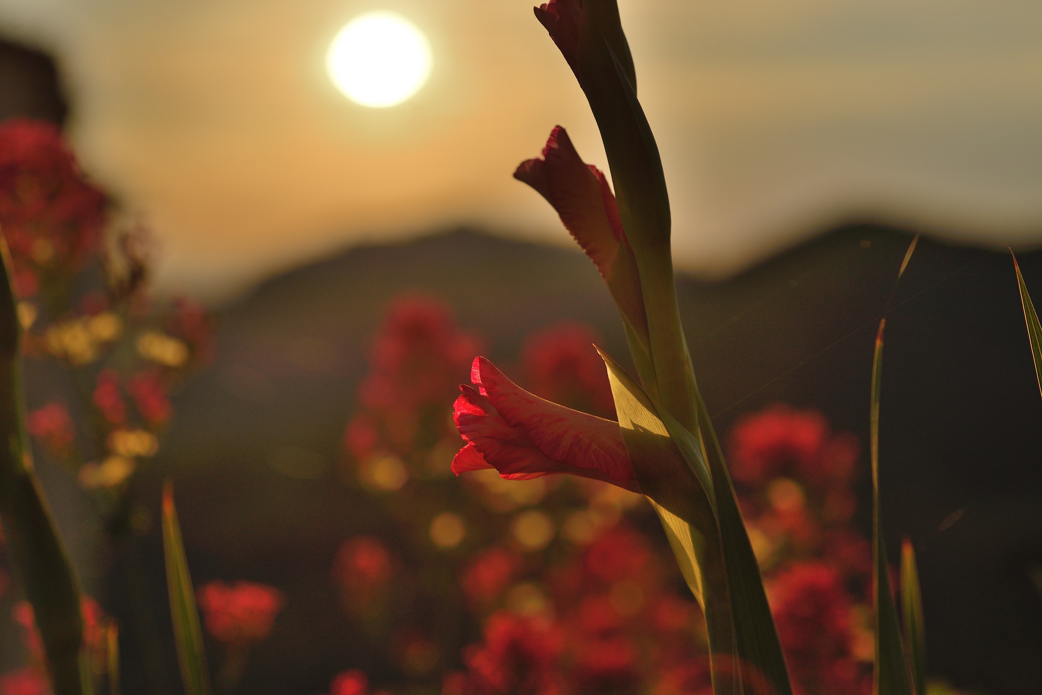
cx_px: 521
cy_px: 348
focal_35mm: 60
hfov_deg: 33.4
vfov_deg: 22.6
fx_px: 1737
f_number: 5
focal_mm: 60
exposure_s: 1/4000
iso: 100
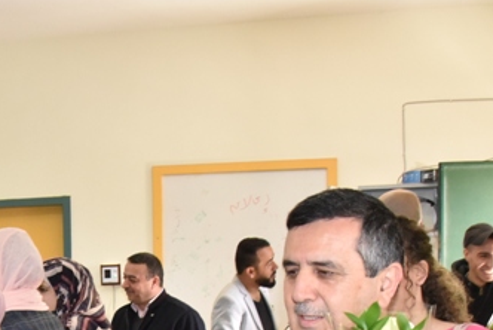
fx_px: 1014
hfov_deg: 26.2
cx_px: 28
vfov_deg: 17.7
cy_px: 387
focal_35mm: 74
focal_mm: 24
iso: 2500
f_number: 6.3
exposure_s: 1/250
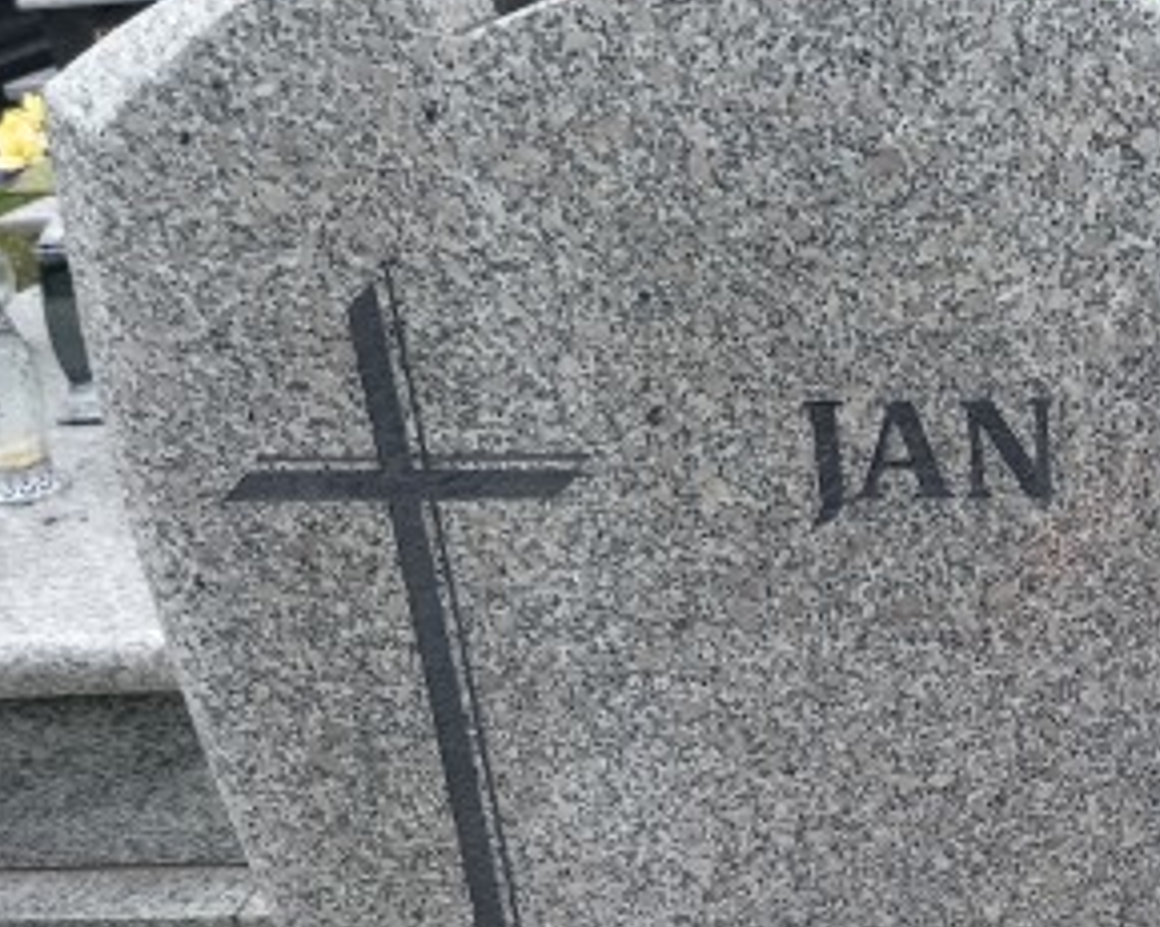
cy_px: 518
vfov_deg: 28.1
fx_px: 1853
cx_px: 1020
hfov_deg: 33.2
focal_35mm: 54
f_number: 2
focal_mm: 4.6
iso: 25
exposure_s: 1/230
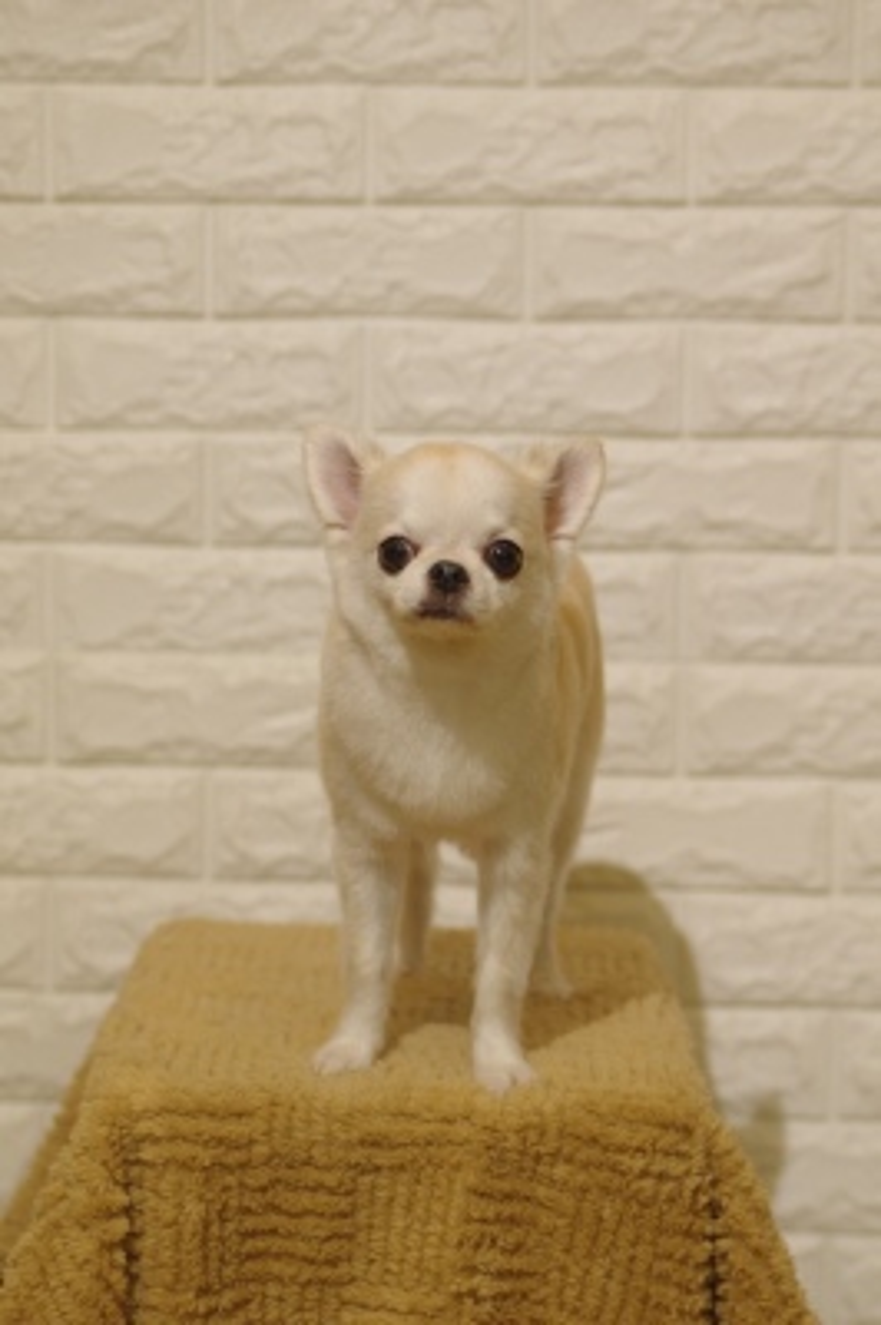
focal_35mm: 94
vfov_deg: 21.7
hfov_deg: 14.5
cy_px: 662
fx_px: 3456
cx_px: 440
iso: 500
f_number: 3.5
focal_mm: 63
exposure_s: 1/200
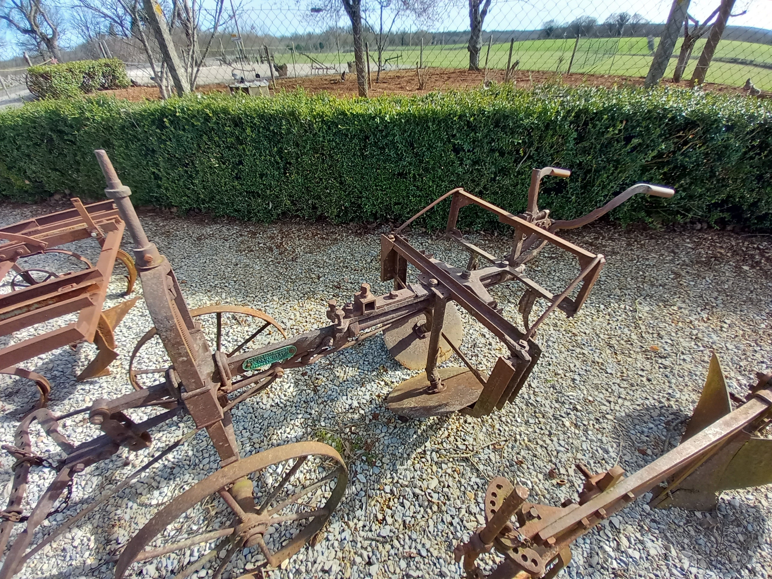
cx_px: 386
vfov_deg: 89.9
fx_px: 290
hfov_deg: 106.2
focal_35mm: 13
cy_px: 290
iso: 50
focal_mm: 1.13
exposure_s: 1/210
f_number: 2.2
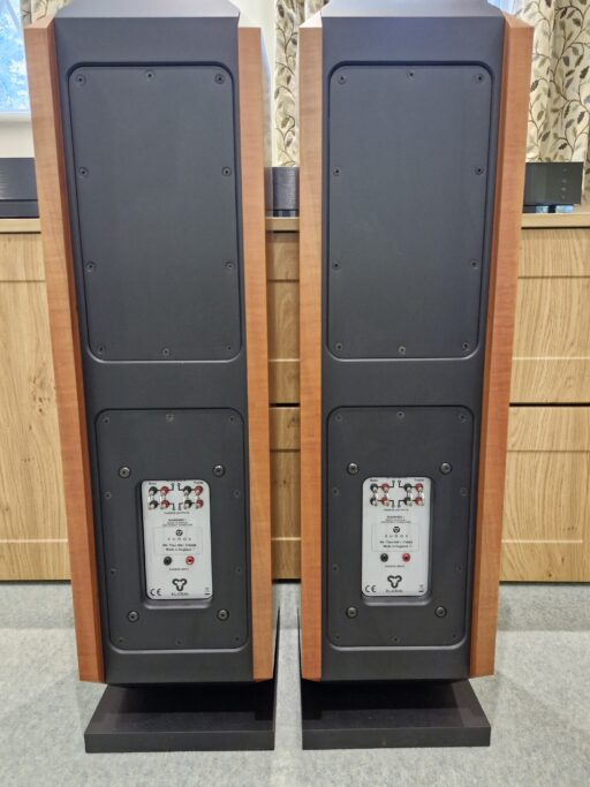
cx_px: 295
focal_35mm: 23
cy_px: 394
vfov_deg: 73.9
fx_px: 523
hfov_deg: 58.9
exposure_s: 1/100
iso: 1000
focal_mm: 5.54
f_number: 1.8
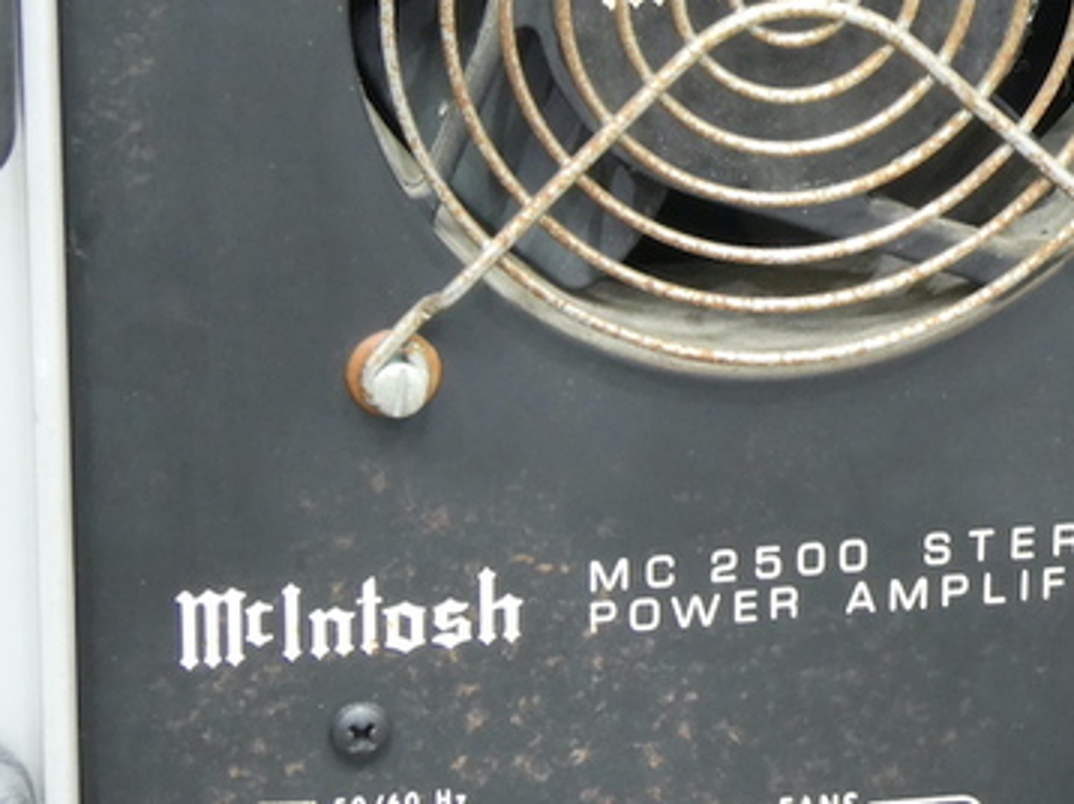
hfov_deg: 7.5
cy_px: 330
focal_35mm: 263
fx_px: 8154
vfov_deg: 5.6
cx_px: 789
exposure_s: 1.6
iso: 200
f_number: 5.6
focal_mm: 17.5
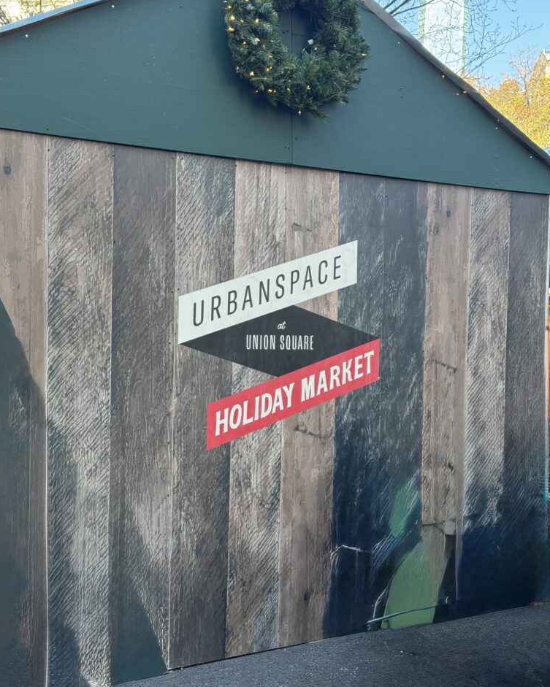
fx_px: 1038
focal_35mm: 51
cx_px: 272
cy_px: 369
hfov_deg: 29.7
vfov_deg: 36.6
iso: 64
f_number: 1.78
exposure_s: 1/177
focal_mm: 6.76
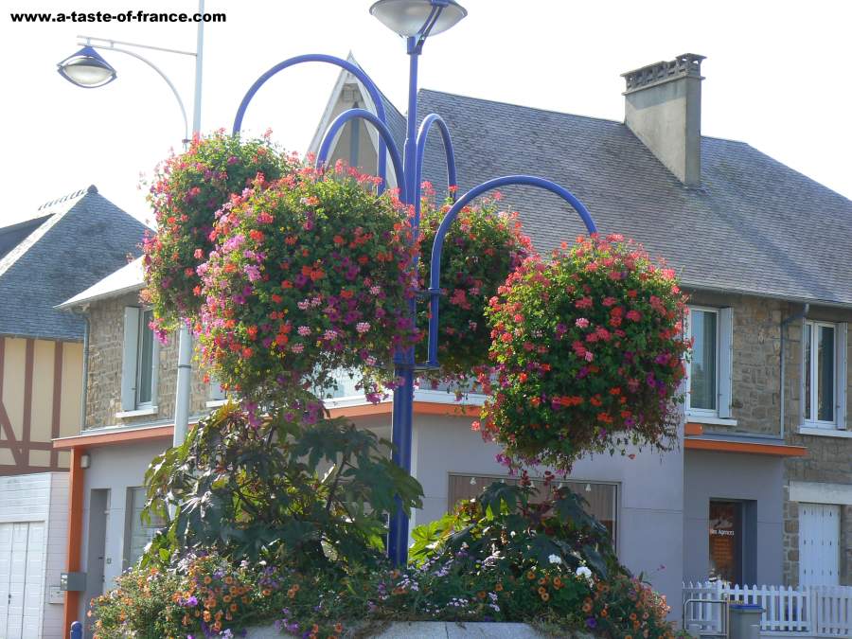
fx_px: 2141
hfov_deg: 22.5
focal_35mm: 87
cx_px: 426
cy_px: 320
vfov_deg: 17.0
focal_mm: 14.5
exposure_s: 1/250
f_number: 5.6
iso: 80
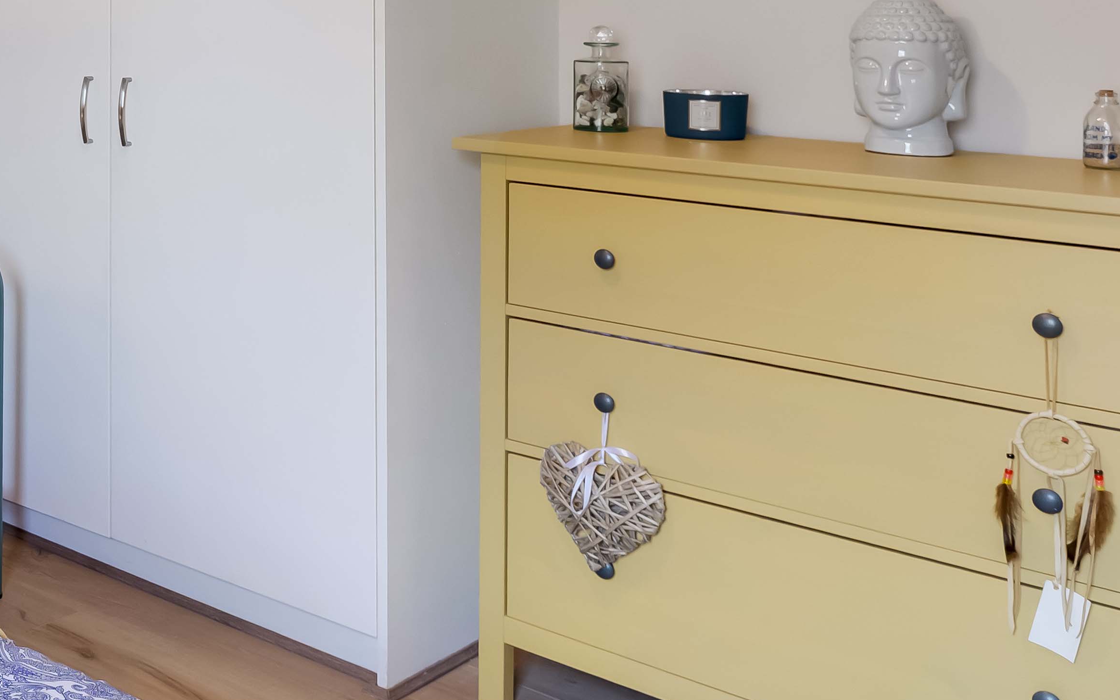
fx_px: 1373
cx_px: -110
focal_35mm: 45
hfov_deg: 37.3
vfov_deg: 27.5
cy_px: 68
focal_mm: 17
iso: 640
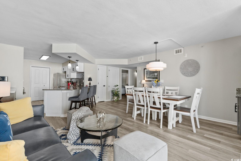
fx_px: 100
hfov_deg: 100.4
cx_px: 120
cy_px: 80
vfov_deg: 77.3
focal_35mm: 15
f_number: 4.5
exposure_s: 1/40
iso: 100
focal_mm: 10
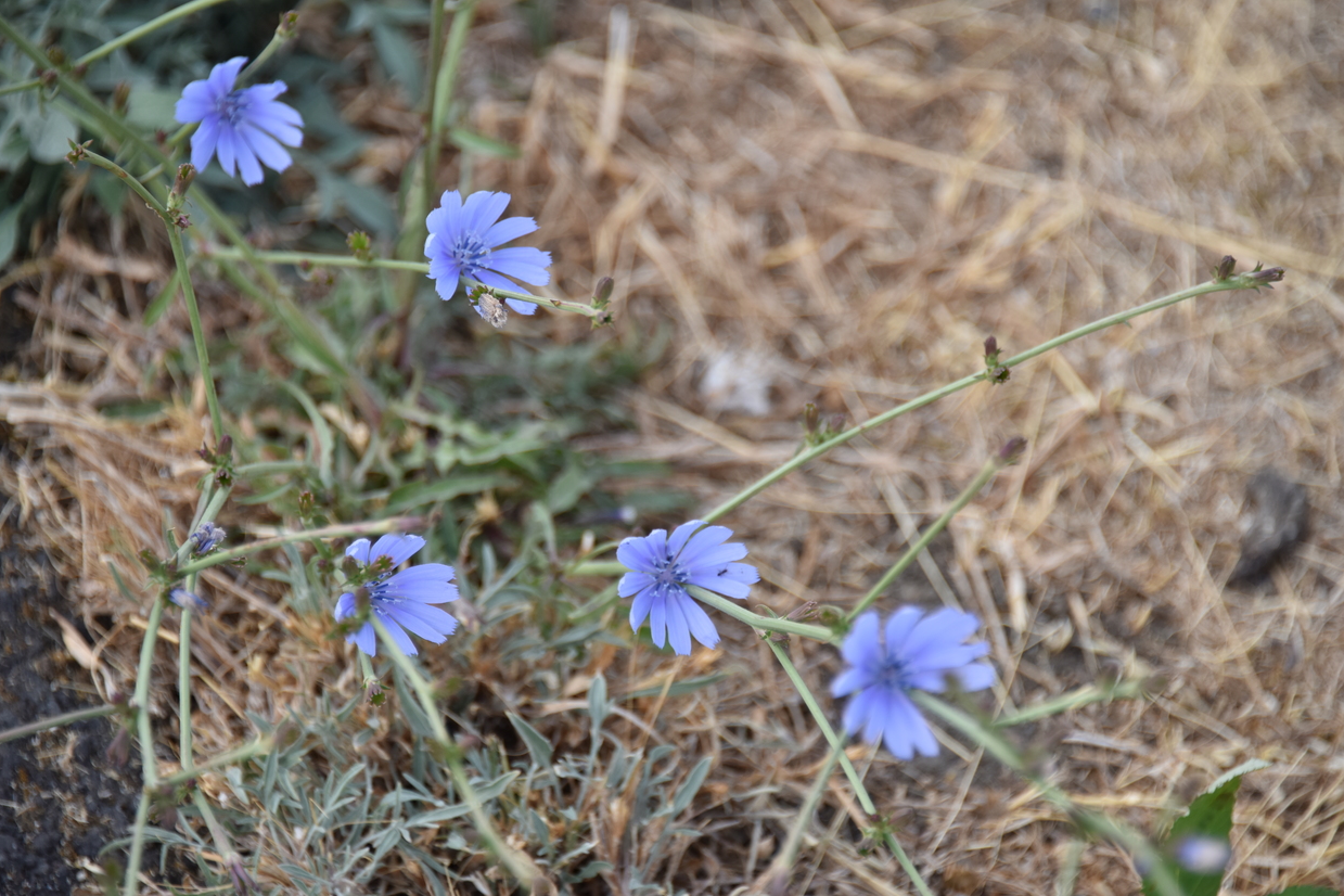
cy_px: 436
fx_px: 11572
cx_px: 680
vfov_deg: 4.4
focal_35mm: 310
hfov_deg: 6.6
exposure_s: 1/640
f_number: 5.6
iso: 360
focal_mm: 300
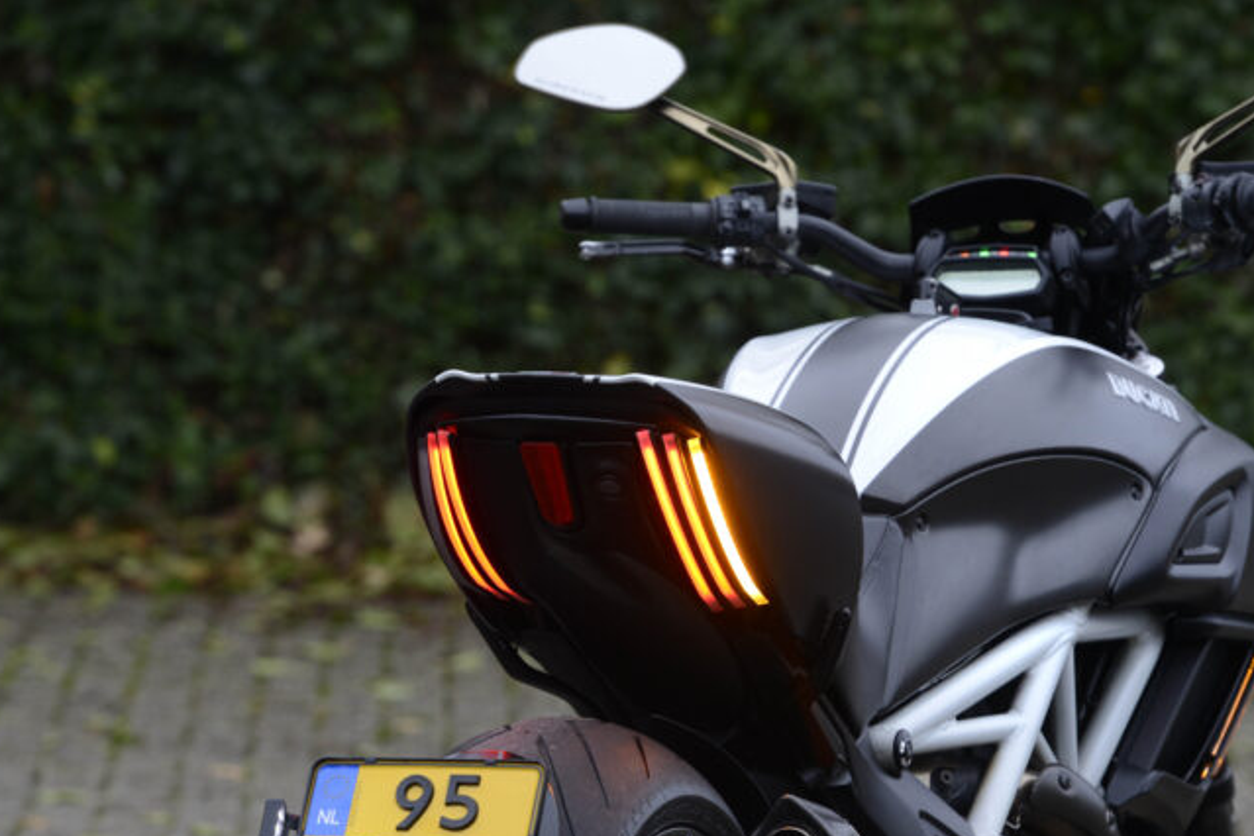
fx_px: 9544
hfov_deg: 7.5
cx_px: 750
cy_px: 574
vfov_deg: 5.0
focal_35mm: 274
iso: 500
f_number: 4.5
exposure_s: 1/100
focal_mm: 175
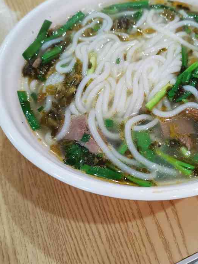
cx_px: 133
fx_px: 267
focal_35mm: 35
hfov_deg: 40.2
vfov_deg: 52.5
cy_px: 115
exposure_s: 1/50
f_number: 1.8
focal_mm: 4.75
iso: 320
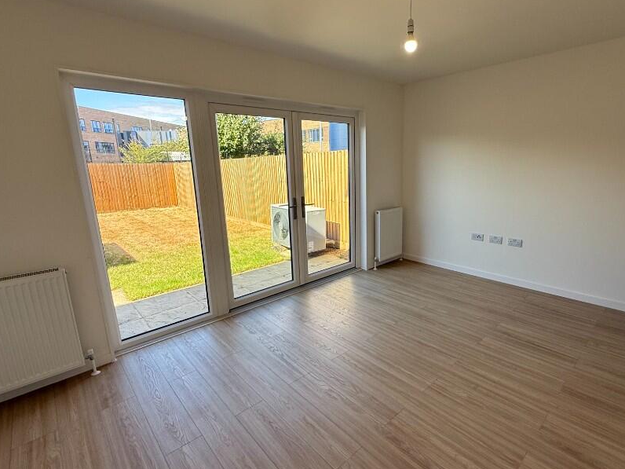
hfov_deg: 87.5
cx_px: 343
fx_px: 325
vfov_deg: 71.6
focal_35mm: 18
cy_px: 233
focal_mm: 2.22
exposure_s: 1/258
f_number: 2.2
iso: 64
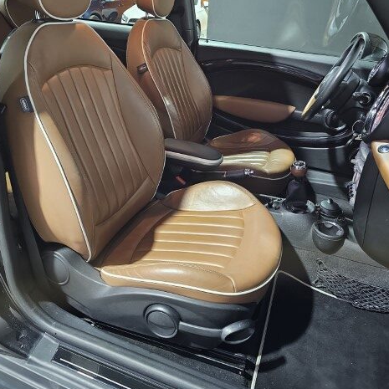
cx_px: 191
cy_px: 152
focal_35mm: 28
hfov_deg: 57.3
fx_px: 356
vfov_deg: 56.8
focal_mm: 6.3
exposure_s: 1/100
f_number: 1.7
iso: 1250
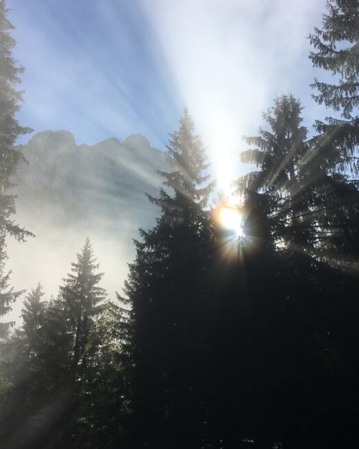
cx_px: 187
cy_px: 200
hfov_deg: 34.1
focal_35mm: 44
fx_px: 585
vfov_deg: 42.0
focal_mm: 4.15
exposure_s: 1/2481
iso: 25
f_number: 2.2
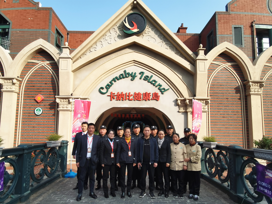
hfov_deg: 87.8
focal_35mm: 18
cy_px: 102
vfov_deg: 71.6
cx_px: 136
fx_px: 141
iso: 50
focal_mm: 2.26
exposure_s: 1/686
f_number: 2.2
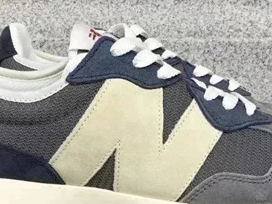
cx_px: 139
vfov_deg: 19.0
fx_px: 589
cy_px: 213
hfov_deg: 26.0
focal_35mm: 75
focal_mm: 3.3
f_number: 2.4
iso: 32
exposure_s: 1/120
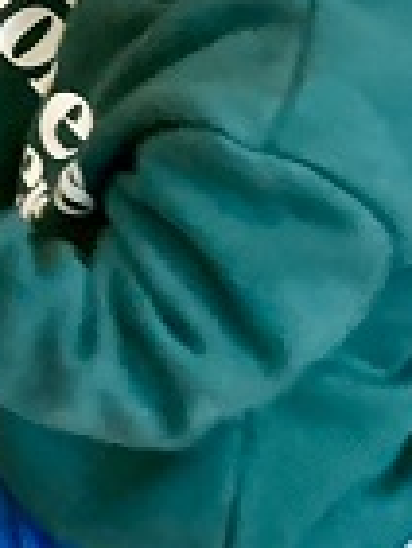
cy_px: 105
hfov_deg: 9.4
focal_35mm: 146
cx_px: -455
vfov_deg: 13.4
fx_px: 2313
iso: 320
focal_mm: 3.3
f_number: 2.4
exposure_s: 1/33
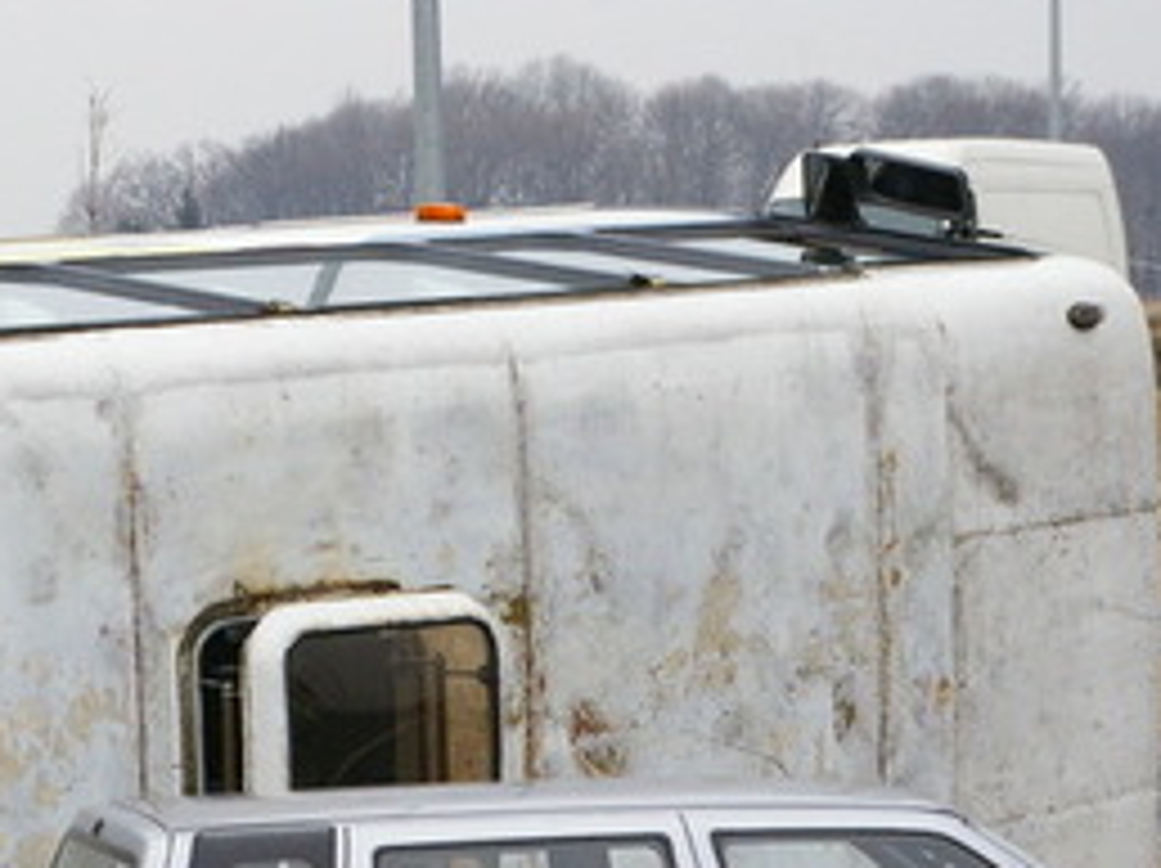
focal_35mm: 218
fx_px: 7316
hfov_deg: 9.0
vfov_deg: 6.8
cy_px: 994
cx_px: -256
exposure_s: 1/350
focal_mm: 55
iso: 800
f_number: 9.5
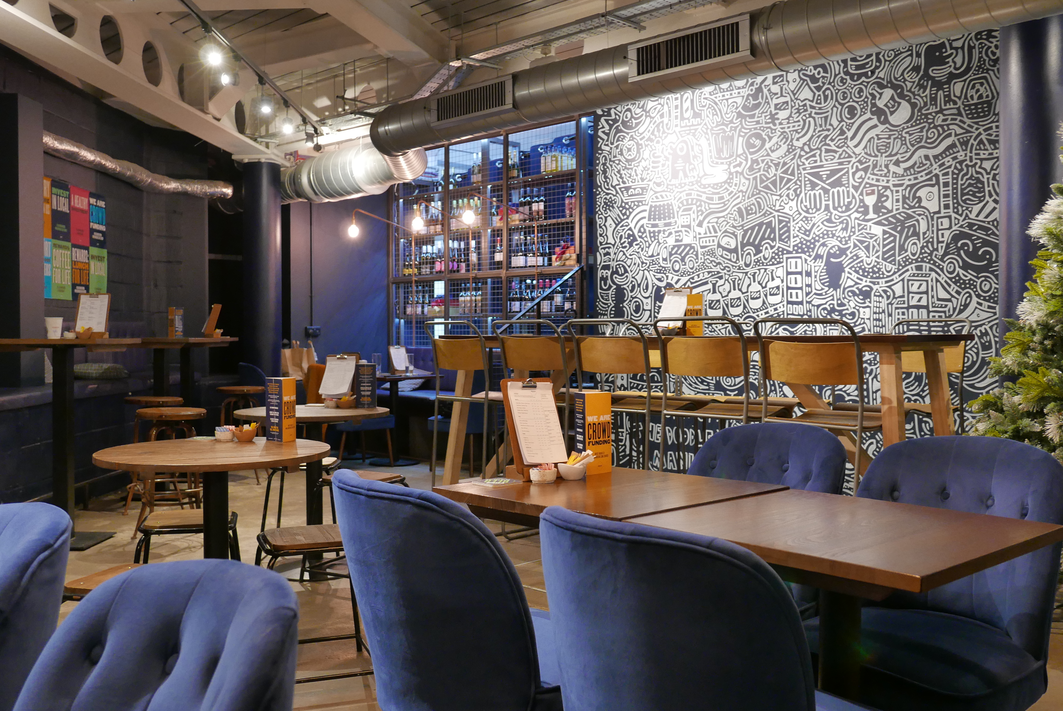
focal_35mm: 33
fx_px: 975
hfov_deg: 57.2
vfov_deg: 40.0
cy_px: 356
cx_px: 532
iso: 800
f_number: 2.8
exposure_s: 1/25
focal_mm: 14.9
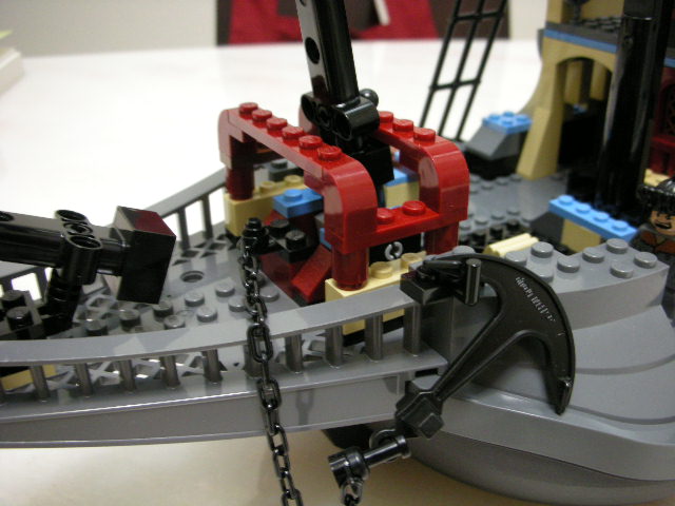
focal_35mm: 35
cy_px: 253
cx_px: 338
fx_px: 682
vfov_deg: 40.7
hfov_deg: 52.6
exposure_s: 1/12
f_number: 2.8
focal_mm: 5.8
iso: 200
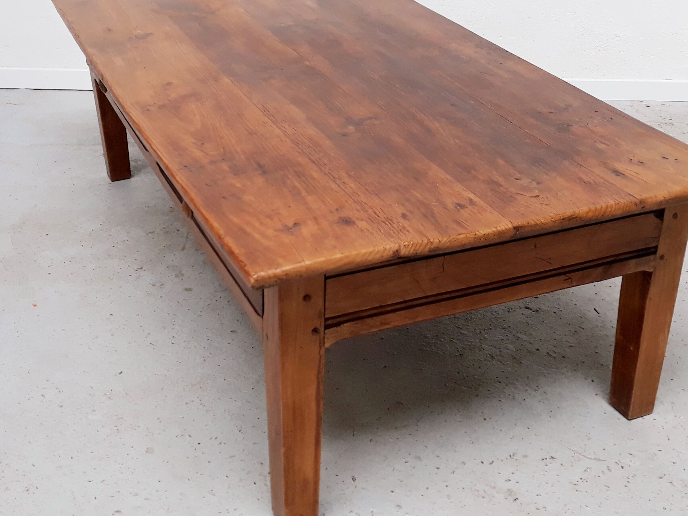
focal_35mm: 46
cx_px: 343
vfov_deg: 31.2
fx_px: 914
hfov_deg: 41.2
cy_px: 154
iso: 50
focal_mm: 3.71
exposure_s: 1/50
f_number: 1.7
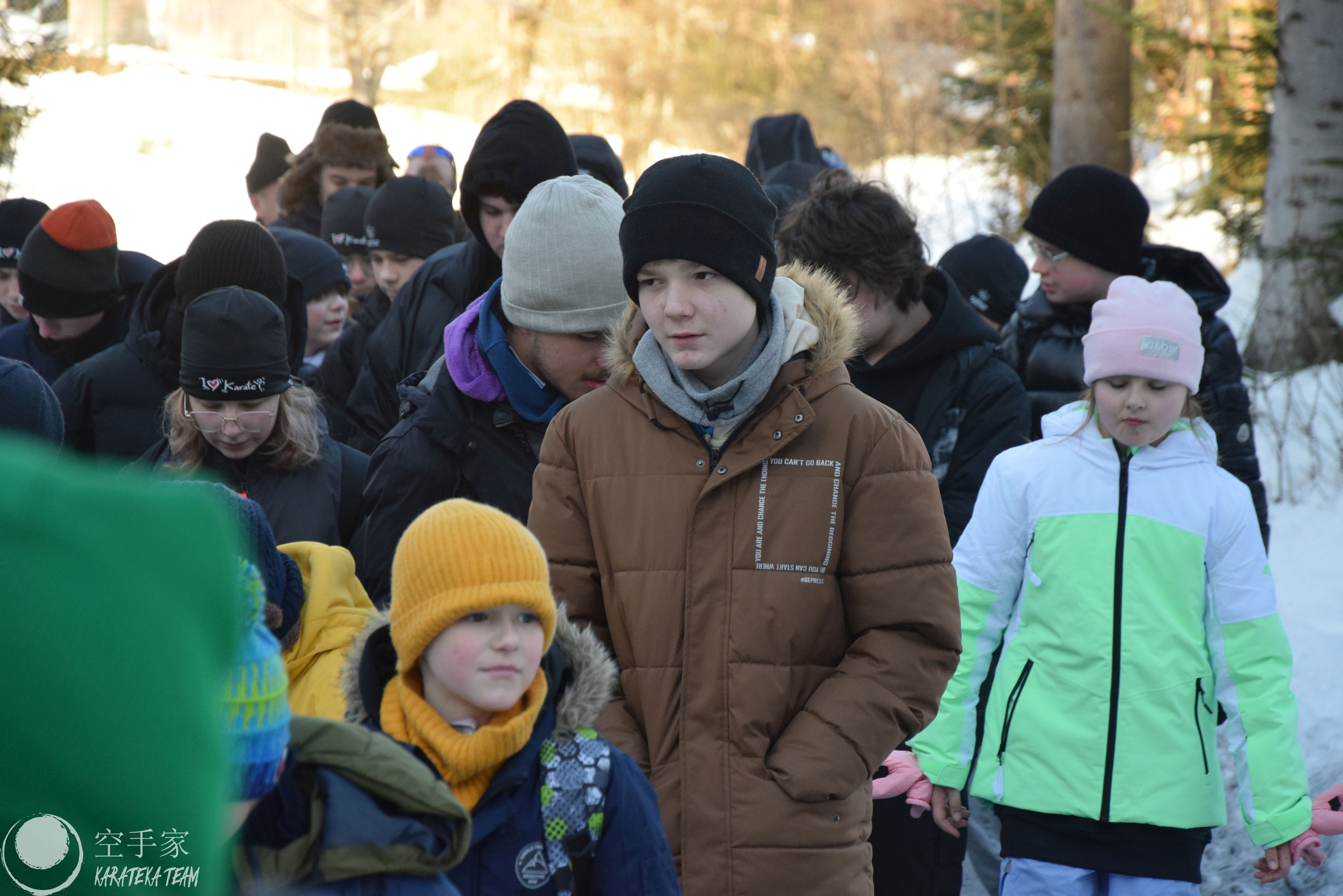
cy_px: 448
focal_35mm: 158
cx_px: 672
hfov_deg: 13.0
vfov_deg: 8.7
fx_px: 5875
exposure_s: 1/500
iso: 1250
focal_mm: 105
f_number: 5.6
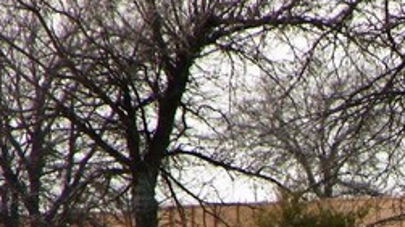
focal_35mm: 1116
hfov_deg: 1.9
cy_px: 411
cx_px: 523
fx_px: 11981
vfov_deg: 1.1
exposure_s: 1/250
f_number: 5.4
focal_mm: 57.5
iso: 80
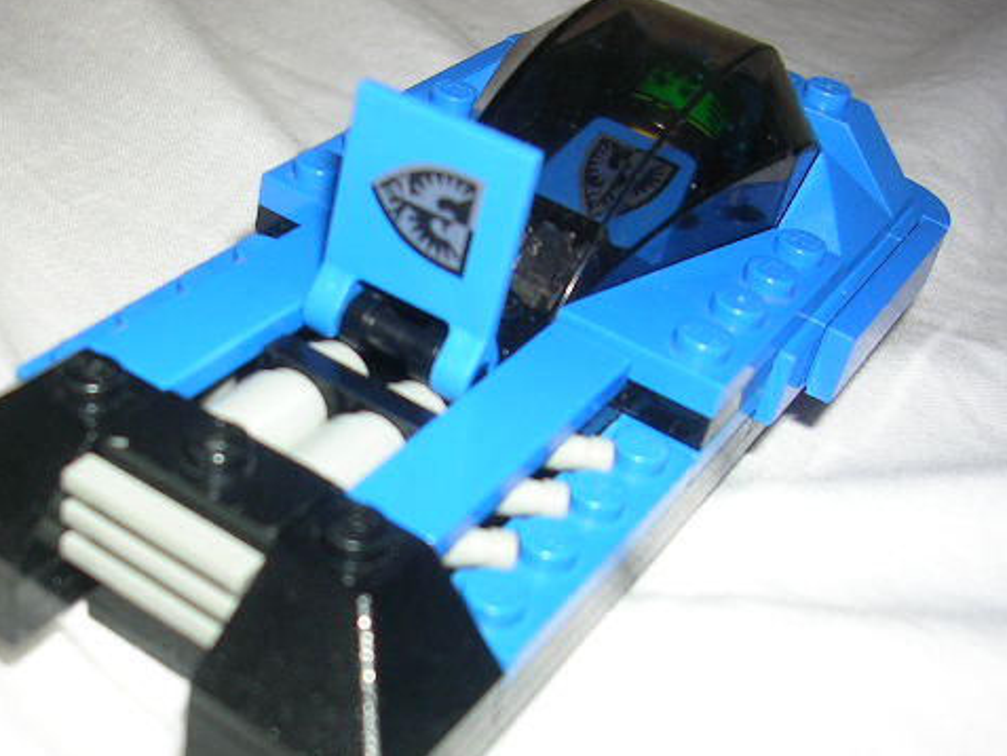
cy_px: 477
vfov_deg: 28.5
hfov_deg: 37.2
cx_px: 365
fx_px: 1484
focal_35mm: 51
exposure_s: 1/60.1
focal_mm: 5.8
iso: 50
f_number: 2.8
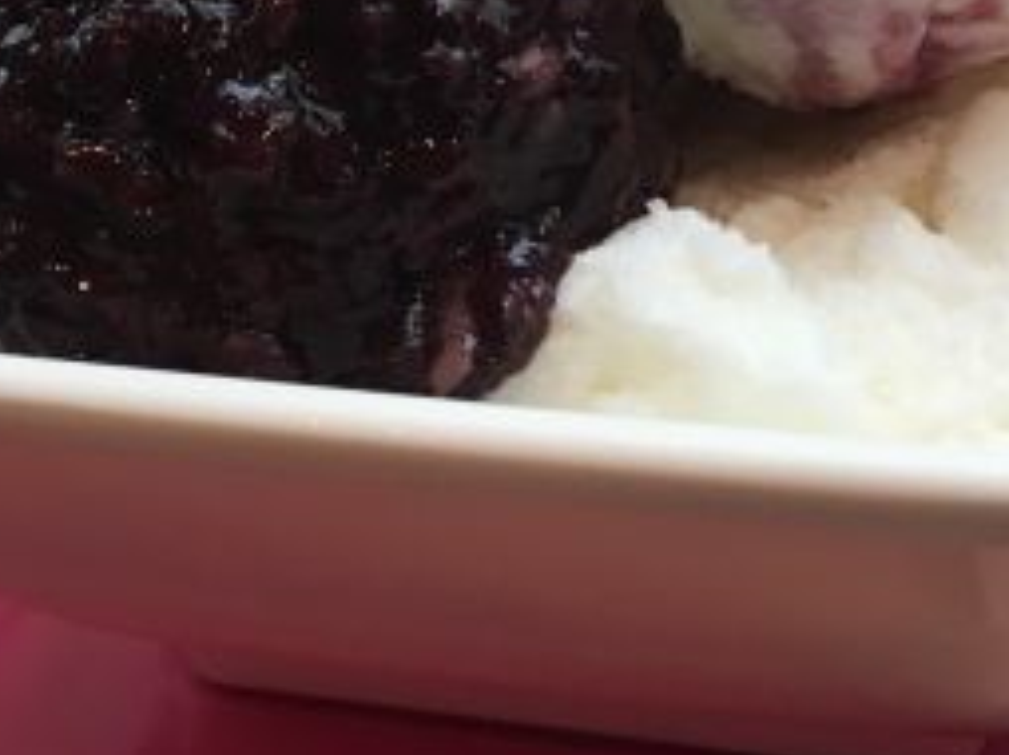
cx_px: 628
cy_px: 360
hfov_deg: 24.4
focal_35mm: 80
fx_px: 2330
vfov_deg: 18.4
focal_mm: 4.15
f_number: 2.2
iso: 40
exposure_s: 1/33
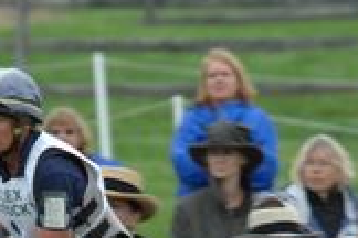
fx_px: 16477
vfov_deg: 0.8
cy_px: 347
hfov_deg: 1.2
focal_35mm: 1657
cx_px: 102
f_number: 5.3
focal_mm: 280
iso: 400
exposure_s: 1/400
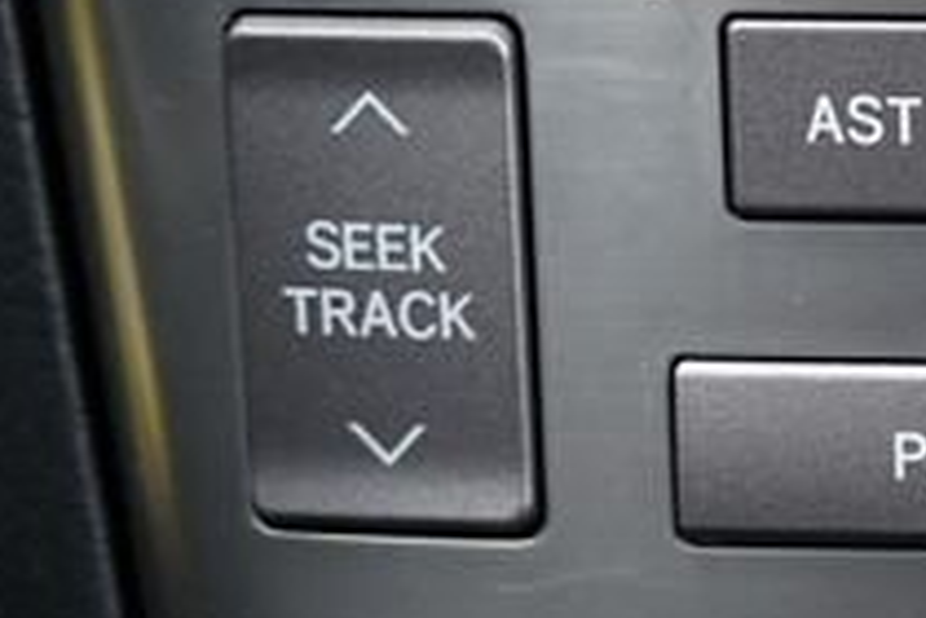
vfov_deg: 6.9
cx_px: 1733
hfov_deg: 9.7
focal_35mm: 200
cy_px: 386
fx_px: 5144
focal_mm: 41
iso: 2500
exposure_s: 1/160
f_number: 2.8
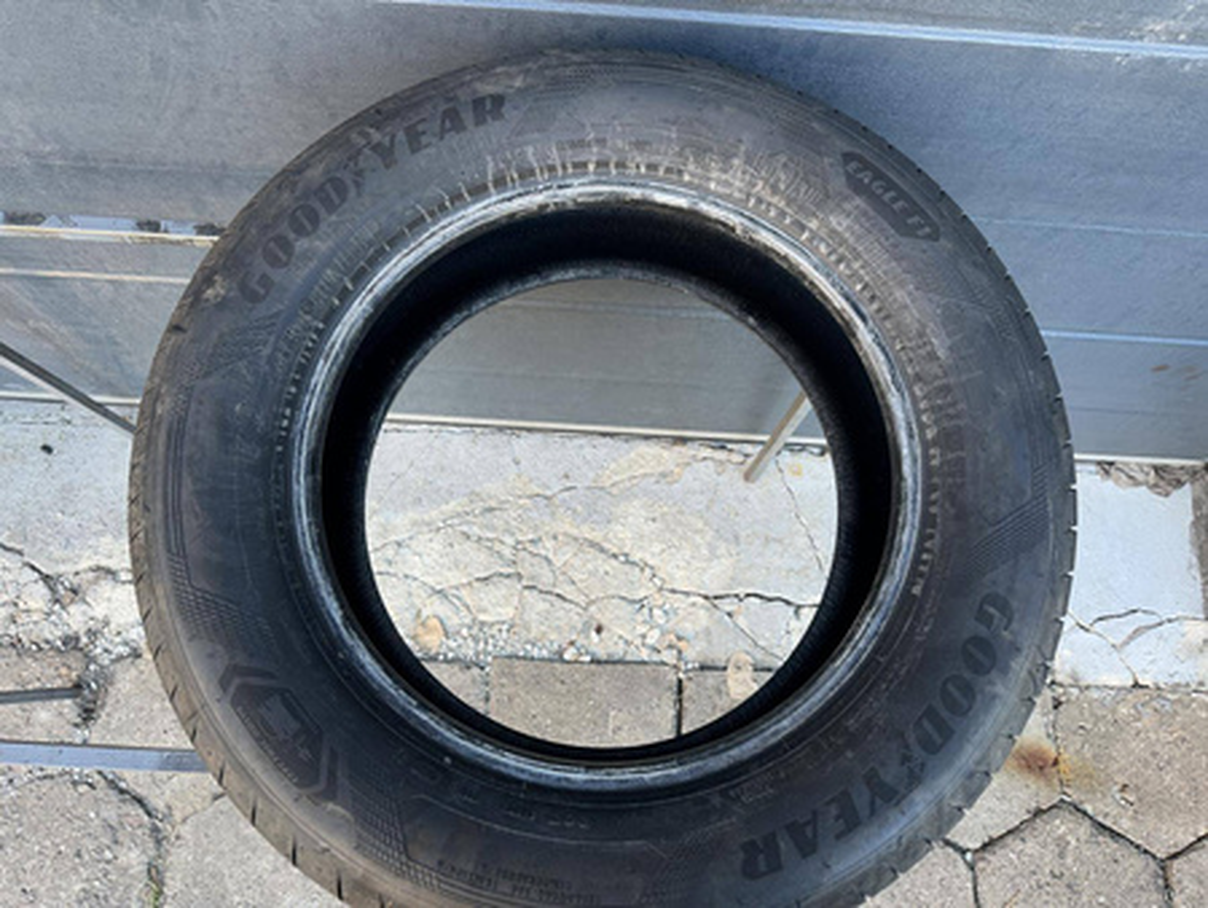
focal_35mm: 24
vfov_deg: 56.9
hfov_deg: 71.6
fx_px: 838
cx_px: 604
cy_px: 454
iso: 125
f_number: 1.78
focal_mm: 6.86
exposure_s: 1/121
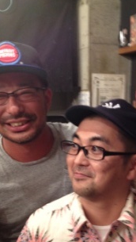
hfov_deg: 21.3
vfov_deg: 36.8
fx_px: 358
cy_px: 159
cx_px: 107
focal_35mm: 56
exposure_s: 1/20
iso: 160
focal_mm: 4.28
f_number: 2.4
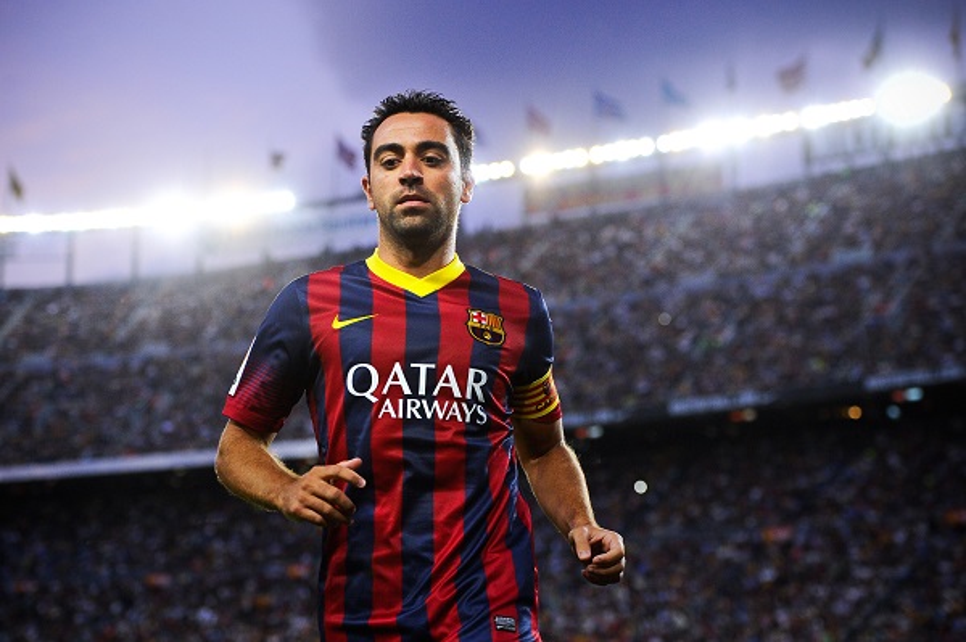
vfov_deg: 19.4
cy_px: 321
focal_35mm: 70
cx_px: 483
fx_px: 1877
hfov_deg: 28.9
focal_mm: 70
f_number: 3.5
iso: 1600
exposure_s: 1/1250
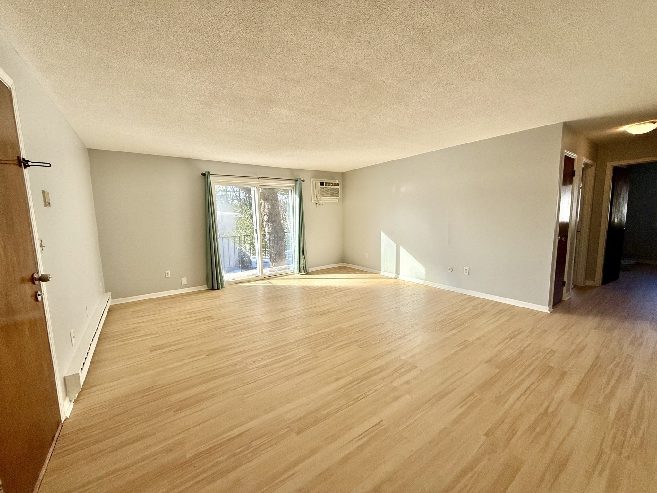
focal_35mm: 14
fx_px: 266
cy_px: 246
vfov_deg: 85.7
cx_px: 328
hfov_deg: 102.1
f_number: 2.2
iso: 64
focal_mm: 2.22
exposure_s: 1/465
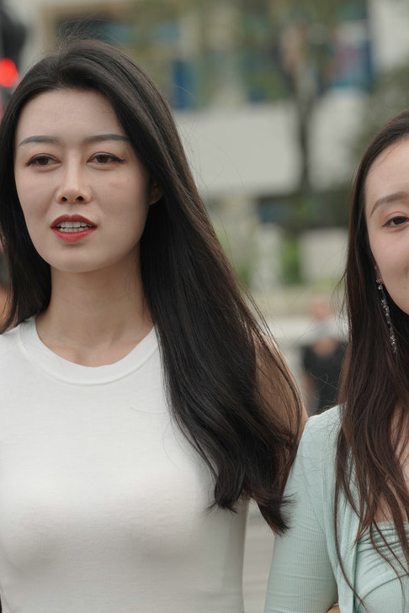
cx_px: 200
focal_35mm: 250
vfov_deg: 8.2
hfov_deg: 5.5
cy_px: 521
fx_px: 4260
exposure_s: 1/640
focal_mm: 135
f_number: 5.6
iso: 500
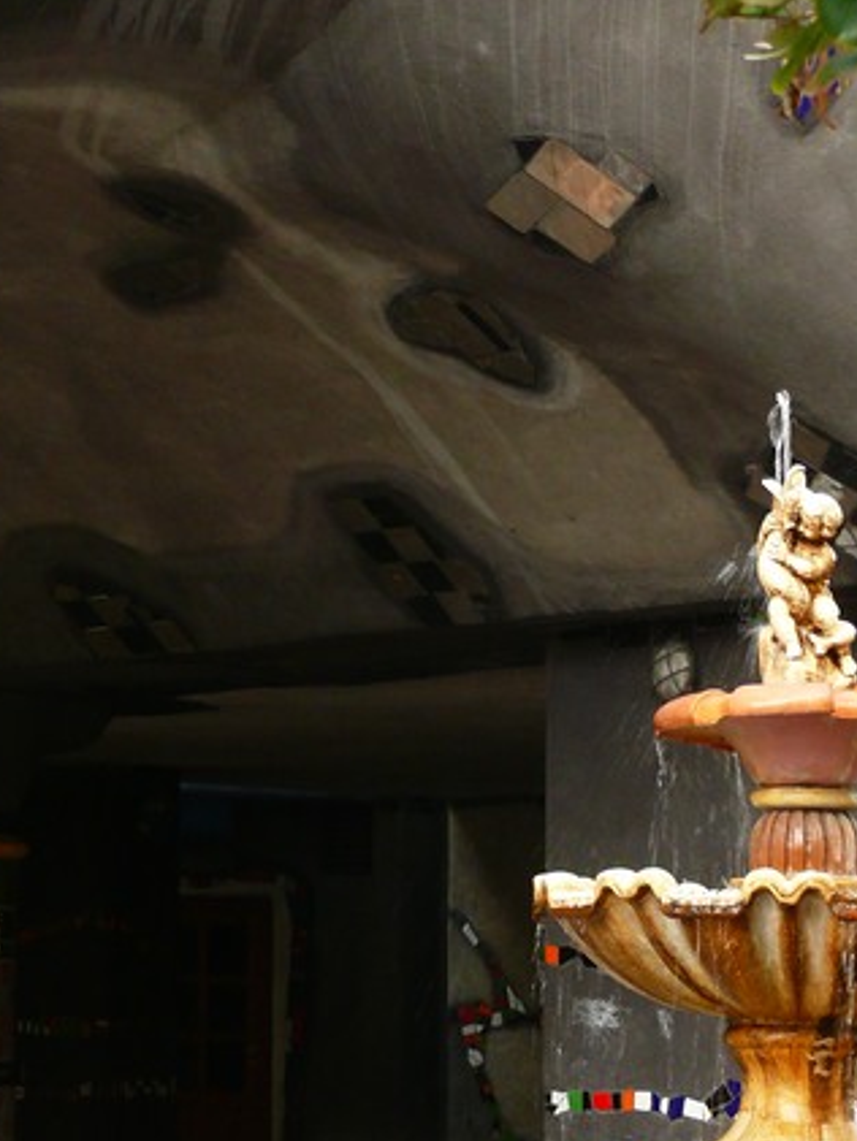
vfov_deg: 17.2
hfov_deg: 13.0
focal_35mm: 114
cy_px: 862
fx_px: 3761
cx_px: 591
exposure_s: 1/30
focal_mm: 13.6
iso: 200
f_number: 3.2
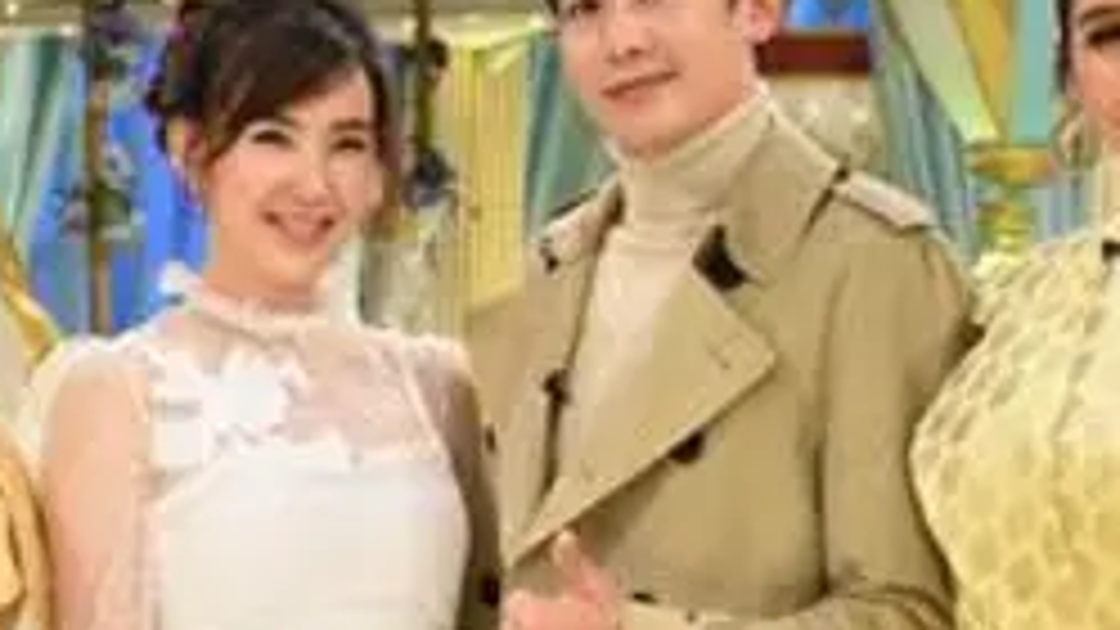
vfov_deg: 11.4
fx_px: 3118
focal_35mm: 105
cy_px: 655
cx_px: 283
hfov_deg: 20.2
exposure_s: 1/320
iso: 800
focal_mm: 32
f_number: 4
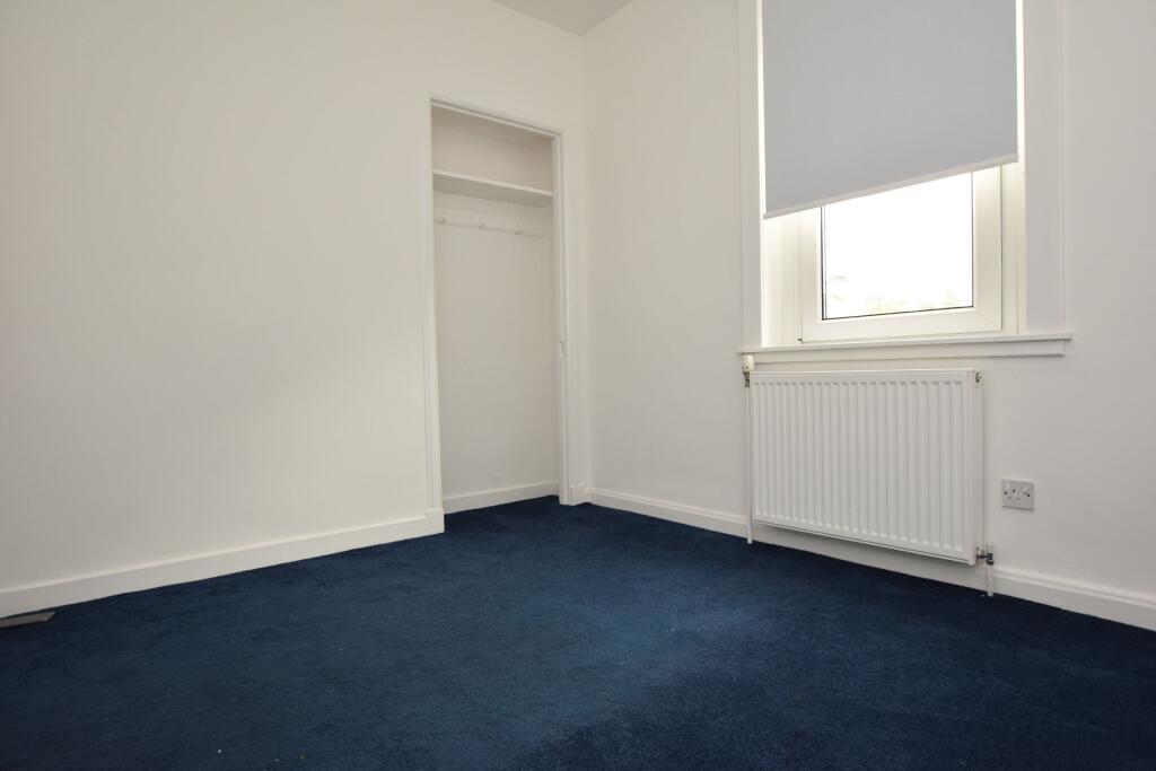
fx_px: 626
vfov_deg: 63.2
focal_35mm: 20
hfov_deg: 85.4
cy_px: 386
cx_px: 578
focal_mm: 13
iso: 800
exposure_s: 1/100
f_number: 5
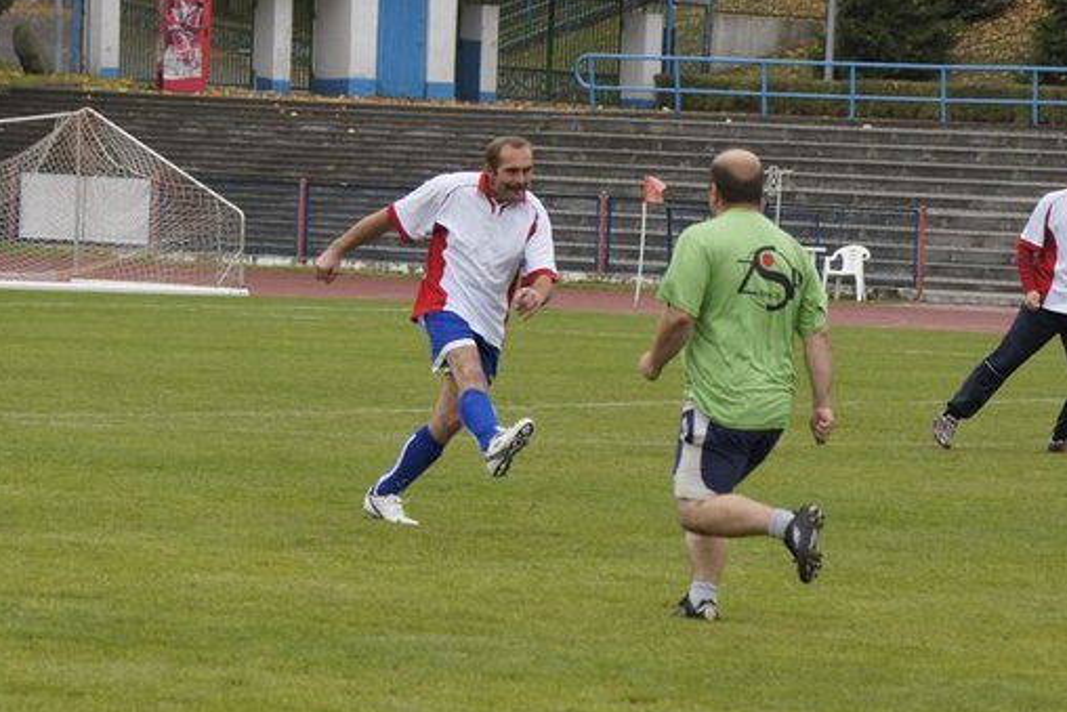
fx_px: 6255
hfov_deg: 9.7
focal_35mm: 211
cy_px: 382
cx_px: 473
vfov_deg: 6.5
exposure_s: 1/1250
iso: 1600
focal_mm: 110
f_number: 5.6
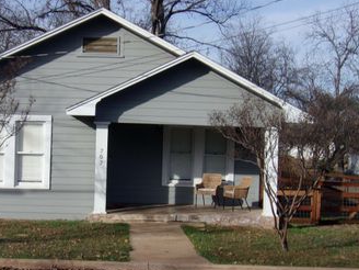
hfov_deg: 30.2
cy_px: 163
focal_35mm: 64
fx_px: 664
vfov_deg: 22.9
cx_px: 144
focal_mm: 7.6
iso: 80
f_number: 13.1
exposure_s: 1/70
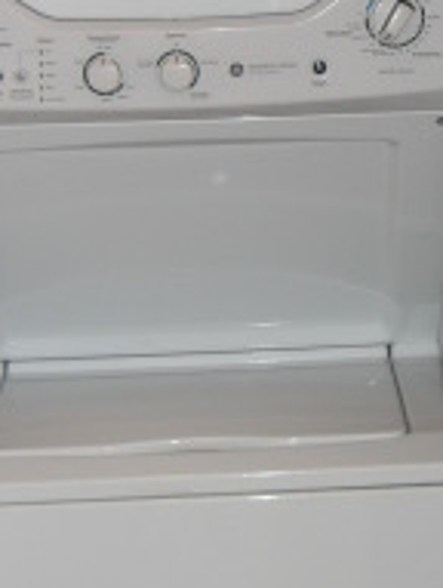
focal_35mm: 127
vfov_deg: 15.4
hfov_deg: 11.5
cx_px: 514
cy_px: 166
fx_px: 2160
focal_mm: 7.9
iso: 100
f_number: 2.8
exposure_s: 1/60
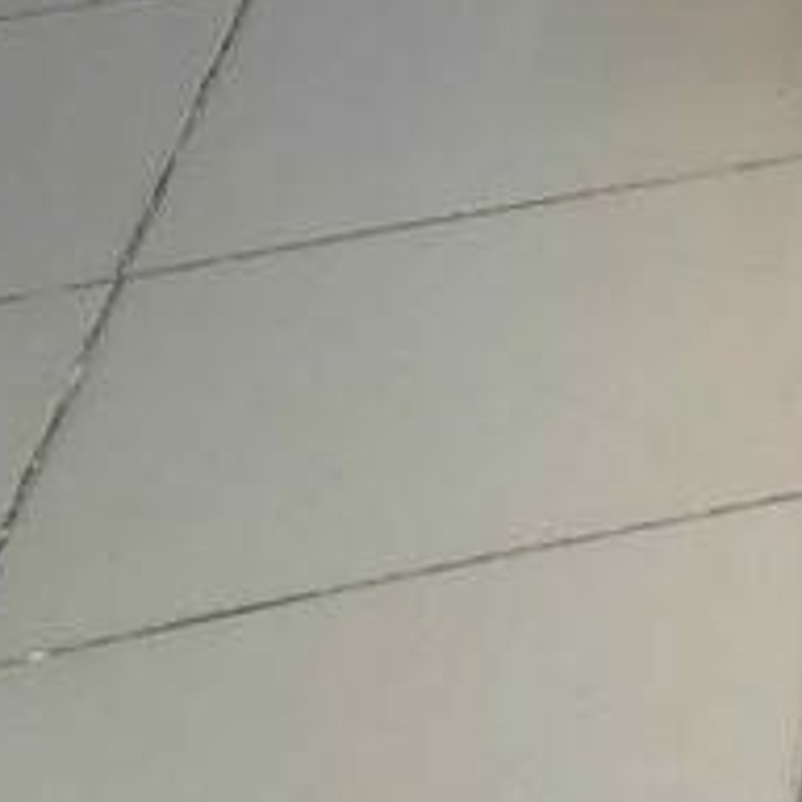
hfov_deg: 6.1
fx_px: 5347
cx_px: 3818
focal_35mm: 204
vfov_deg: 7.4
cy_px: -1788
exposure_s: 1/160
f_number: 3.5
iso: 500
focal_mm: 24
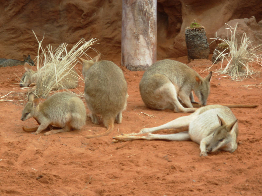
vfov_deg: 7.8
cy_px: 98
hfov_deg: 10.4
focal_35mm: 190
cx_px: 131
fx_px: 1438
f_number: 5
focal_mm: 31.4
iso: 50
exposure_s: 1/47.9
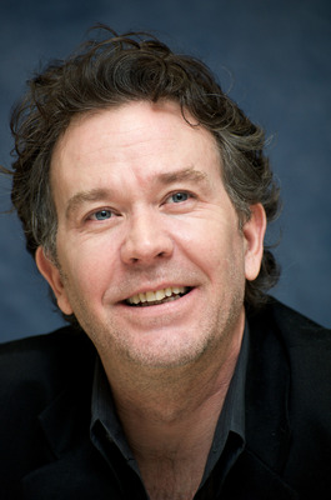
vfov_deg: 11.1
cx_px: 166
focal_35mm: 185
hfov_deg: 7.4
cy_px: 250
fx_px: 2562
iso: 640
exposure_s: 1/60
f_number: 5.6
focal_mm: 185
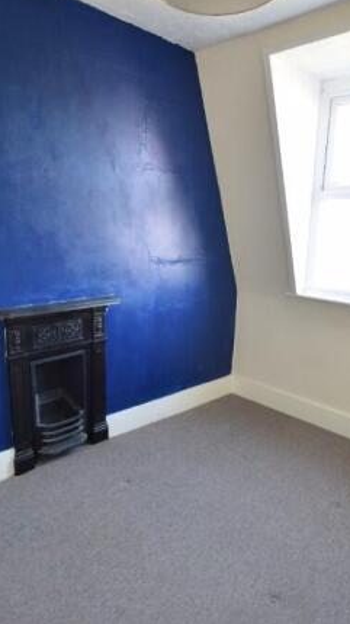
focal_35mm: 24
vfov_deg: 76.3
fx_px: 396
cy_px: 308
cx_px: 171
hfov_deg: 47.6
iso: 100
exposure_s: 1/8
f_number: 4
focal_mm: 10
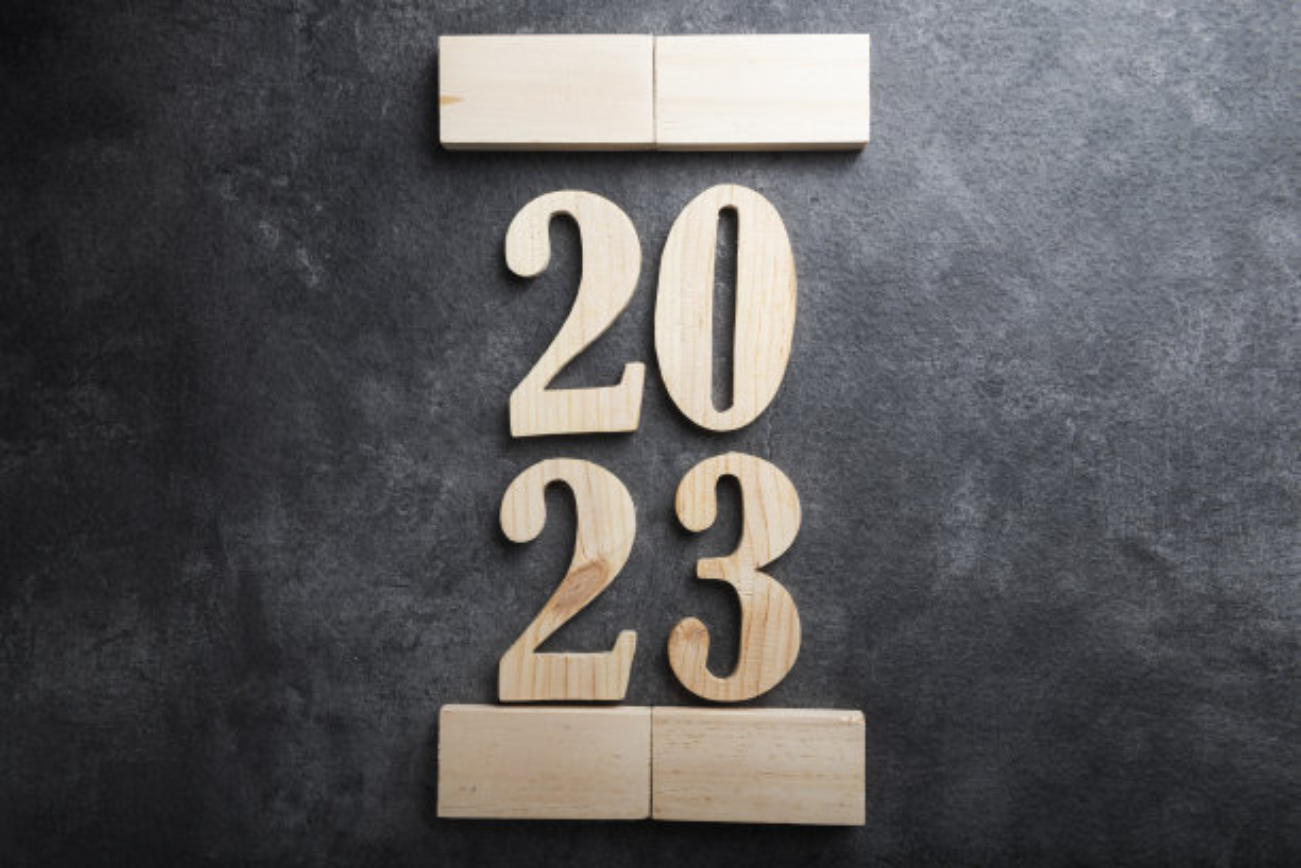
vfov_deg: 38.9
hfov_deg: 55.8
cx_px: 650
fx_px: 1229
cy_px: 434
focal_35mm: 34
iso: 100
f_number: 13
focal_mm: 34
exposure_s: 1/250
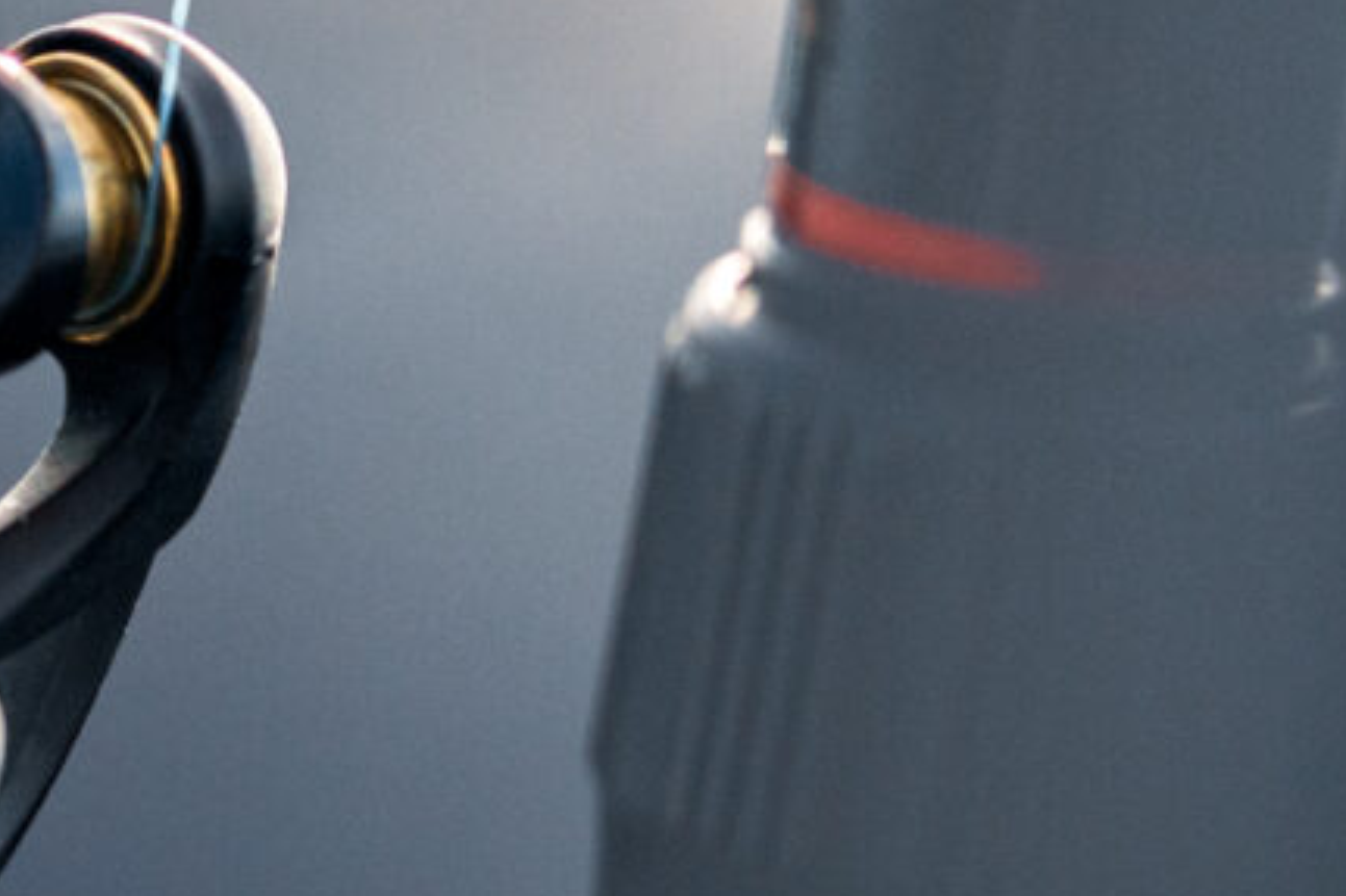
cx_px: -684
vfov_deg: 1.9
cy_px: 955
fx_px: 26647
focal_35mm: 713
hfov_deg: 2.9
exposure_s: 1/2000
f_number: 3.5
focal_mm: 100
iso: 100
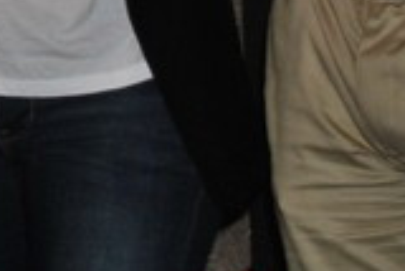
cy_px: -274
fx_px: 2646
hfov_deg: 7.9
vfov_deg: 5.7
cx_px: -643
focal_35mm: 235
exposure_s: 1/60
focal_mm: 28
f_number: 4.5
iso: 200
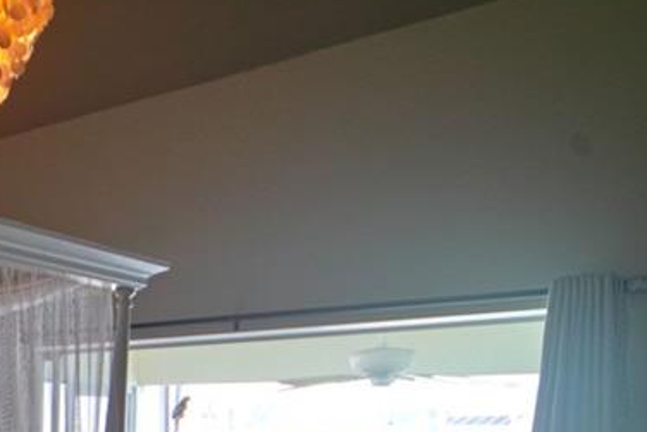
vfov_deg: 25.4
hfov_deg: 30.6
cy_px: 482
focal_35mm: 49
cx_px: -219
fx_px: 881
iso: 400
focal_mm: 12
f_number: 4.5
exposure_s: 1/30
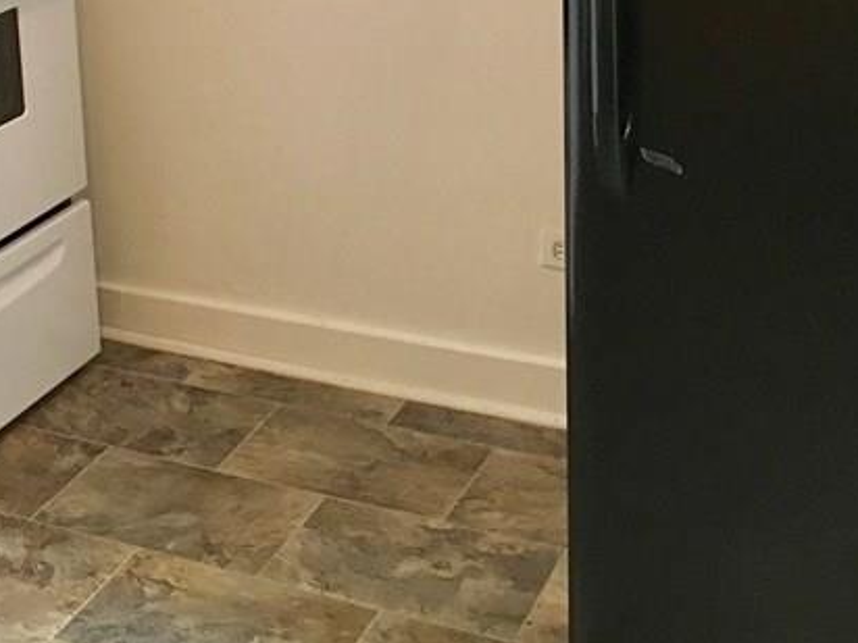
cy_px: -21
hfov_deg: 26.9
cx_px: 321
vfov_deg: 19.7
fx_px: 1785
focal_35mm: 72
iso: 200
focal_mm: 4.15
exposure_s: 1/30
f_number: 2.2
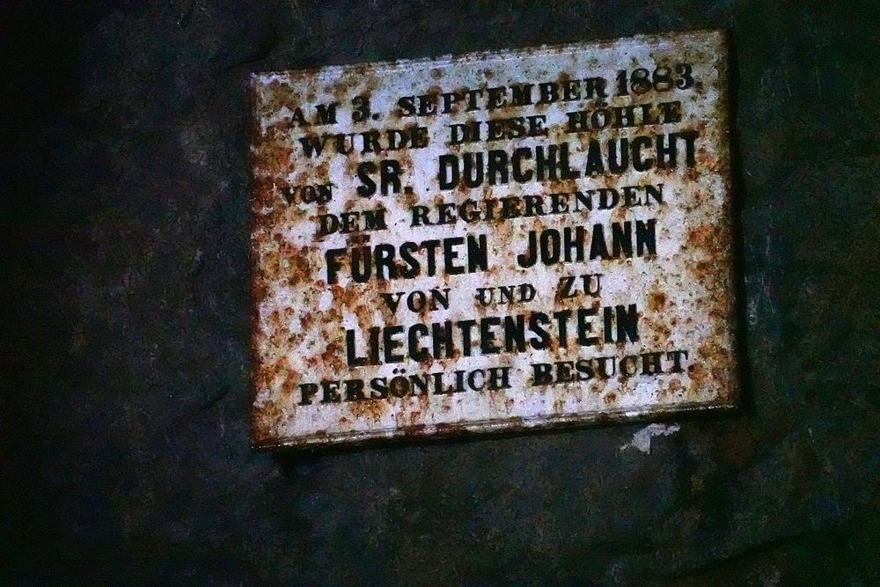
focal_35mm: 200
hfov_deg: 10.3
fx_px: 4889
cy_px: 294
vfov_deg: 6.9
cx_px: 440
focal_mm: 72
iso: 6400
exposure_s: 1/40
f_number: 4.5
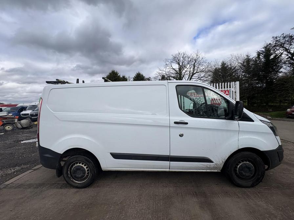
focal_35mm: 14
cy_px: 110
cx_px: 147
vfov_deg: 85.7
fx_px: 119
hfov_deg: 102.1
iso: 50
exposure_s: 1/1299
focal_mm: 2.22
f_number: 2.2
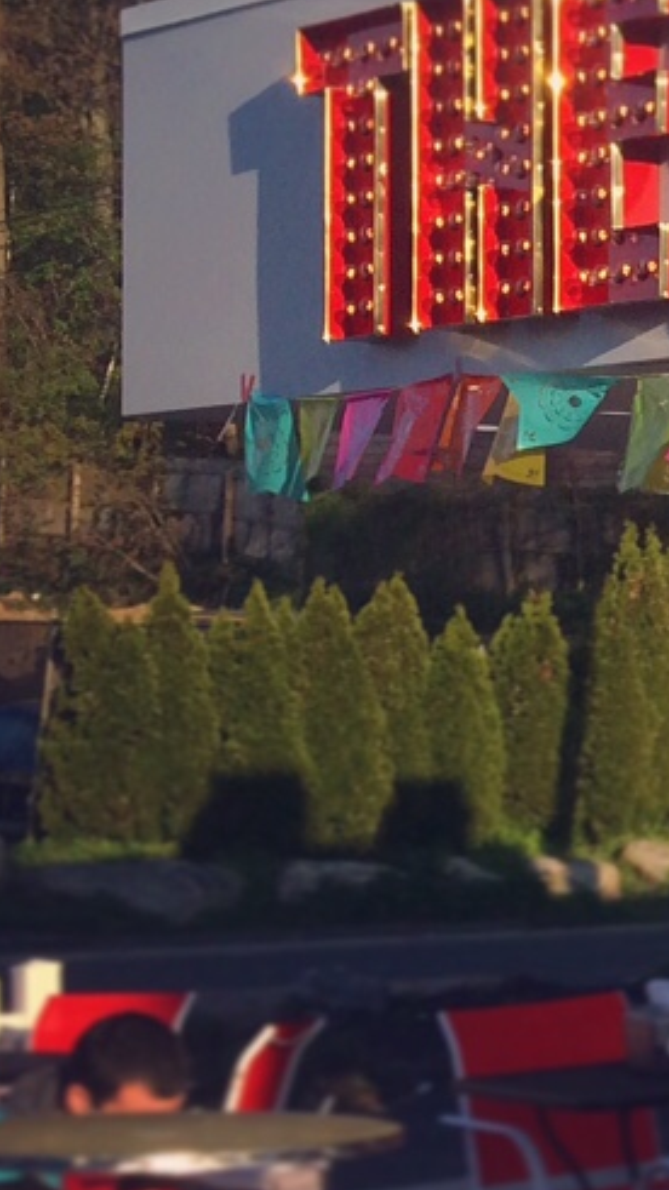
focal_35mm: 105
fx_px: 3313
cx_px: 1702
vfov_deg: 20.3
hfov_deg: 9.9
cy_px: 698
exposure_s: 1/1466
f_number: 2.2
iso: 32
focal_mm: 4.15
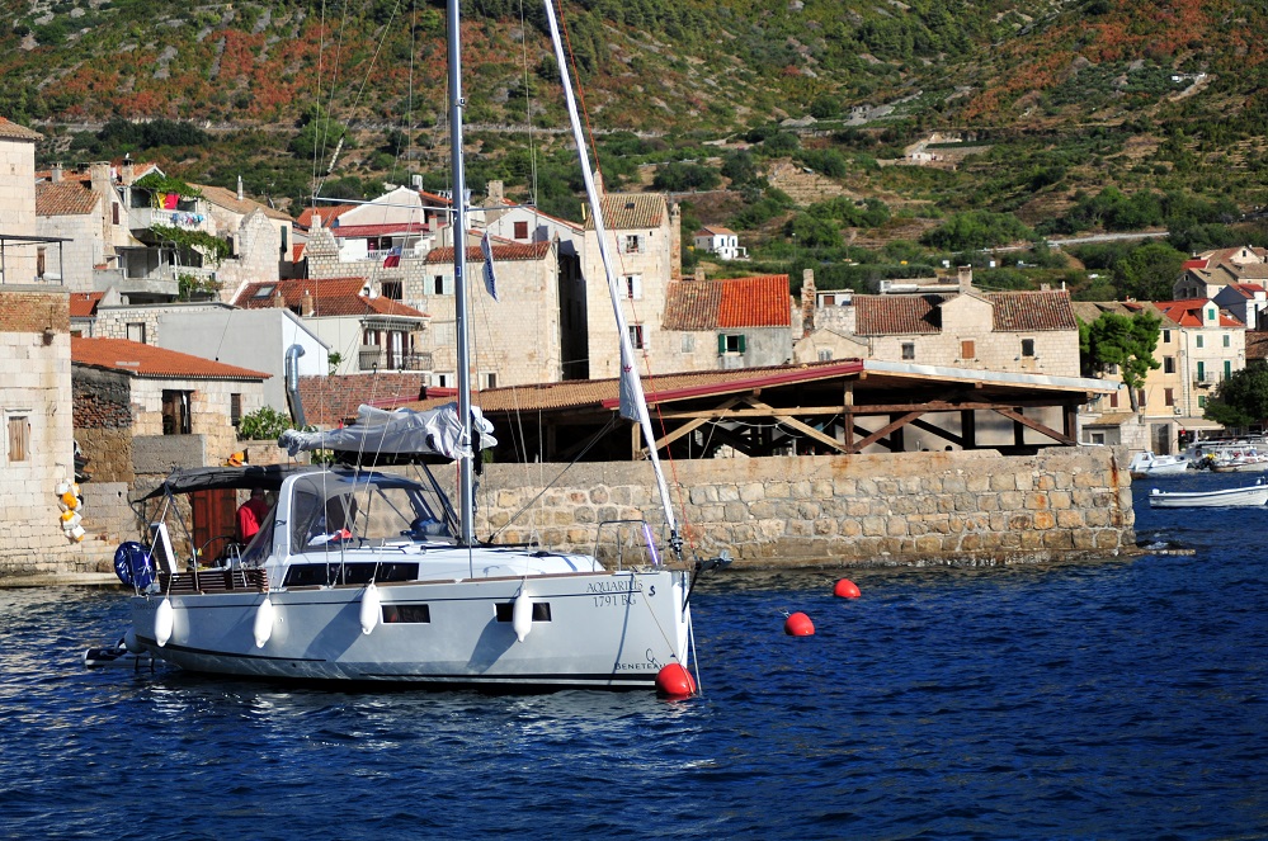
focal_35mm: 105
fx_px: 3693
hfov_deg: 19.5
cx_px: 634
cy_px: 420
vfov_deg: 13.0
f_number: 4
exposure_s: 1/4000
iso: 250
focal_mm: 70
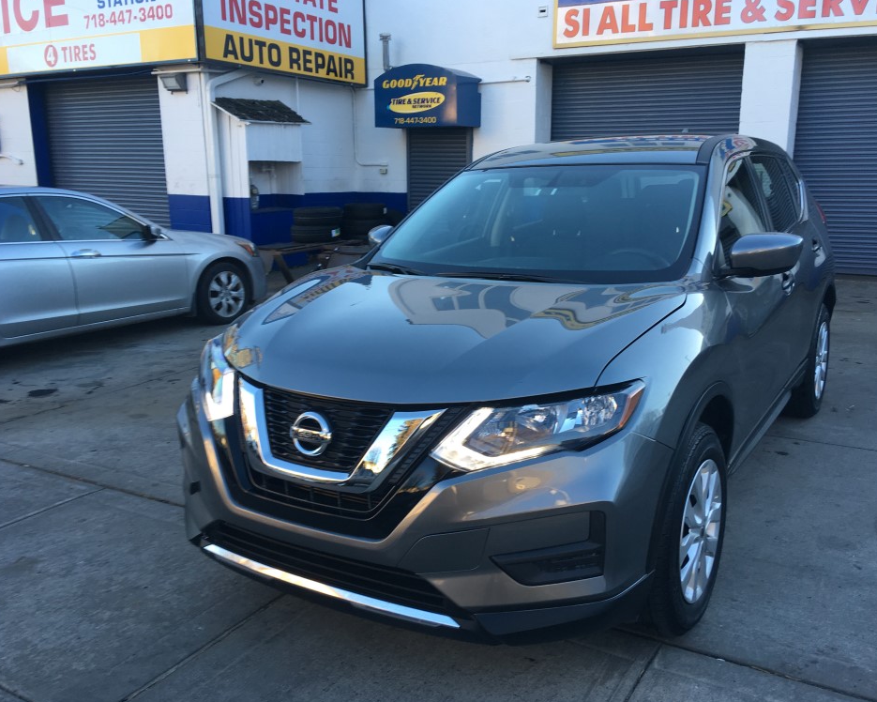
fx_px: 805
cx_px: 455
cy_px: 354
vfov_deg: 47.1
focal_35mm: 31
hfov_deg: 57.2
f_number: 2.2
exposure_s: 1/120
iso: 25
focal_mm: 4.15
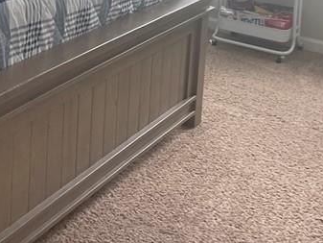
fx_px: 709
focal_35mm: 76
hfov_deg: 23.7
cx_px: -49
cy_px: -94
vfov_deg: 17.8
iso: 125
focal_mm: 5.1
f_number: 1.6
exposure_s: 1/101
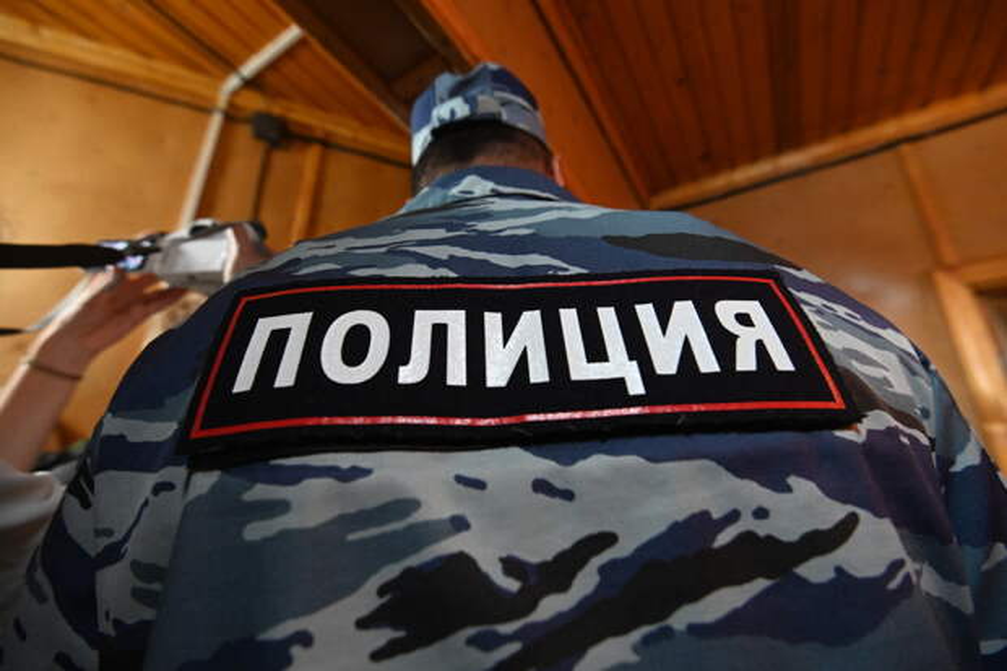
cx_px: 504
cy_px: 336
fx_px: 447
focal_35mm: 16
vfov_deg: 73.7
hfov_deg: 96.8
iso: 5000
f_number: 4
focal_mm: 16
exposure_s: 1/200
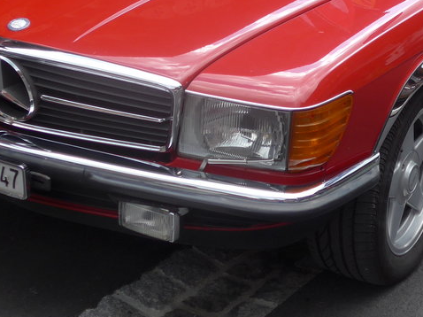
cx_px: 293
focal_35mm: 98
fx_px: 1197
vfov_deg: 14.8
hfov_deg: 20.0
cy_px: -22
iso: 80
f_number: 2.8
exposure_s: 1/400
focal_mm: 8
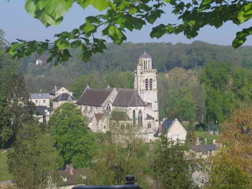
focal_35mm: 100
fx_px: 725
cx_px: 151
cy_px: 104
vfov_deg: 14.8
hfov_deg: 19.7
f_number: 11
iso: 200
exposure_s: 1/100
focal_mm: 55
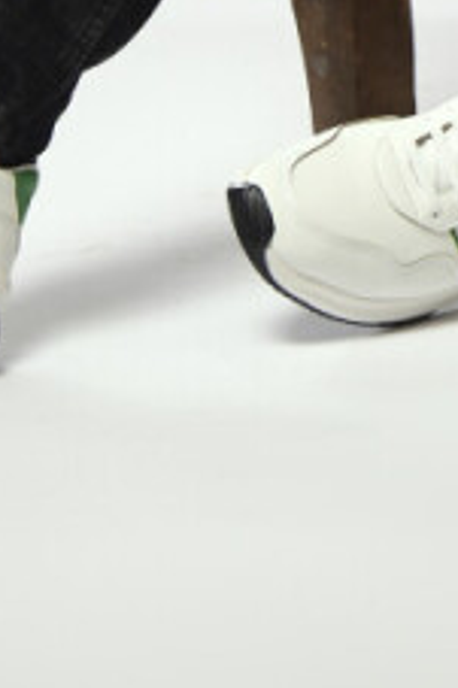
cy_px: -661
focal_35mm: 201
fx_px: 3841
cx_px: 710
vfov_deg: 9.6
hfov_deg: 6.7
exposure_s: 1/125
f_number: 5.6
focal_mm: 38
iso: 400
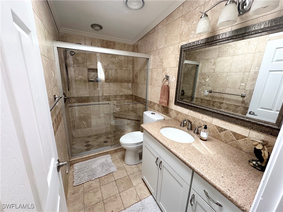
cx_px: 142
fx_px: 114
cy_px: 106
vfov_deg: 85.7
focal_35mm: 14
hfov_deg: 102.1
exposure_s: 1/60
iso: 160
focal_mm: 2.22
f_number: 2.2
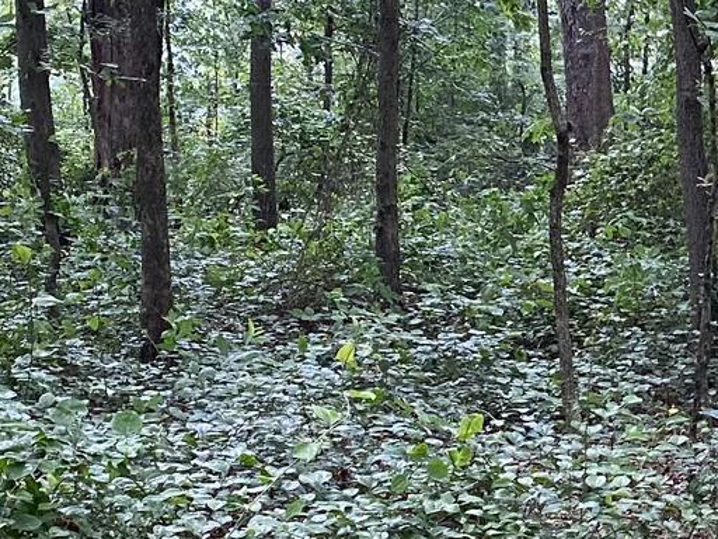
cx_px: 1032
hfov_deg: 17.3
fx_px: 2157
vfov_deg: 14.2
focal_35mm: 104
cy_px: 241
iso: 160
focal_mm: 4.25
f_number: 1.8
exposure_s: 1/60
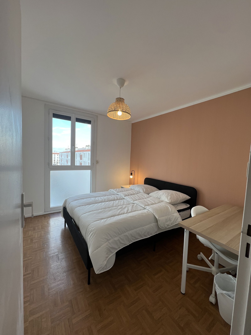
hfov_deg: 89.9
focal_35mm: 13
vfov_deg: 106.2
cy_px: 168
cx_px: 126
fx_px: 126
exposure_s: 1/100
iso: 50
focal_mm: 1.57
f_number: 1.8
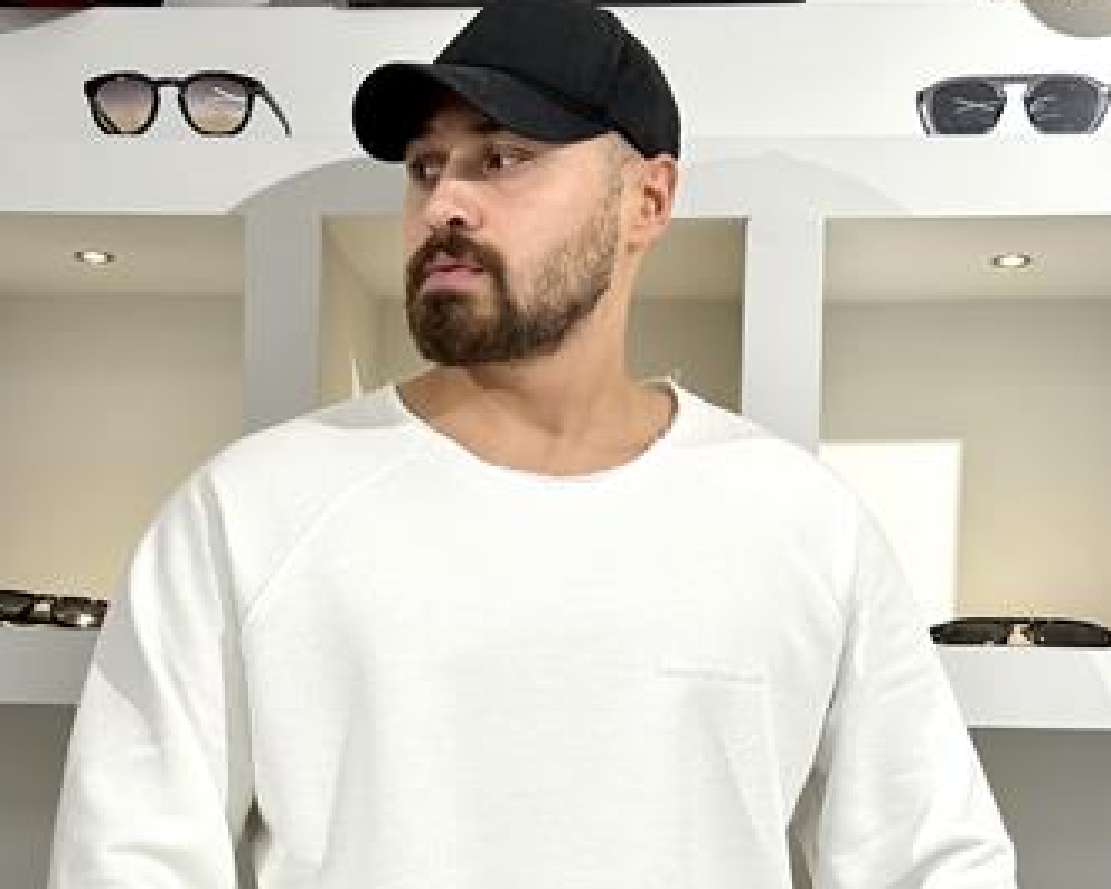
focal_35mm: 66
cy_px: 765
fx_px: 2171
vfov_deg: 22.7
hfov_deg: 28.7
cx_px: 561
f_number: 1.78
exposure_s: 1/100
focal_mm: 6.76
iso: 64
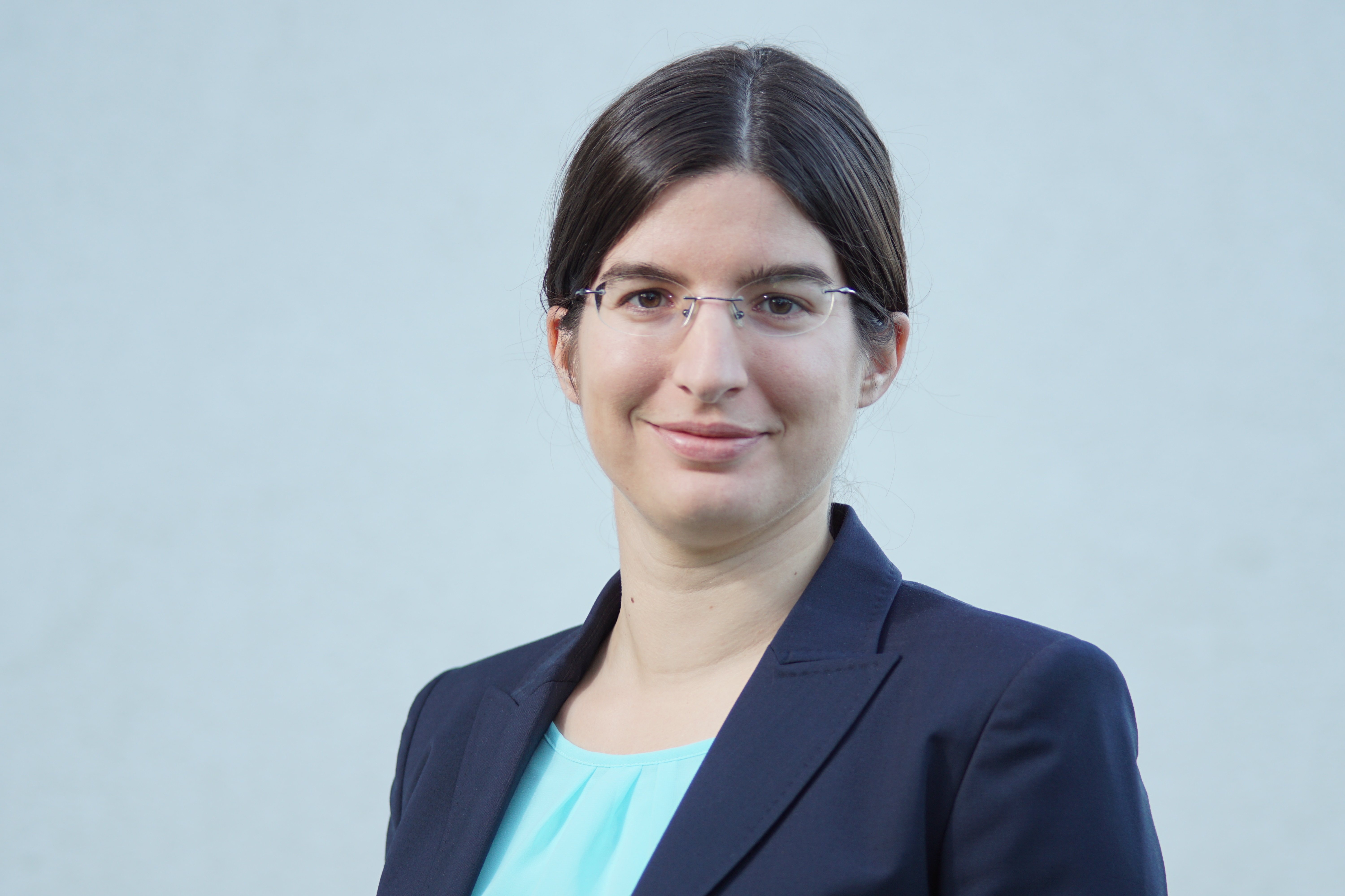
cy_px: 448
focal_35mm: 165
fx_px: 6164
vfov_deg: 8.3
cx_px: 672
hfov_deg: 12.5
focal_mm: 110
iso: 100
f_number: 2.8
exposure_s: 1/80
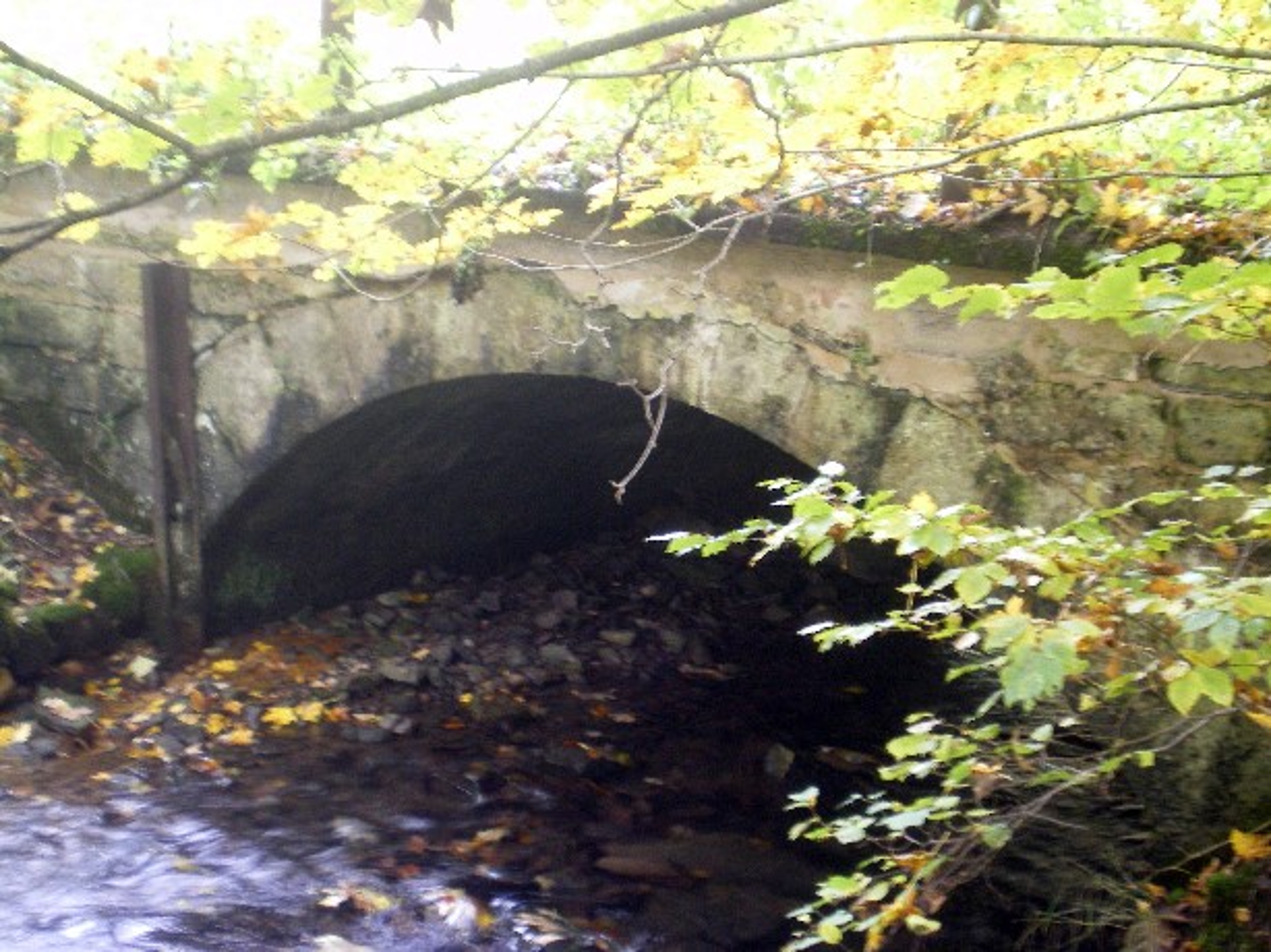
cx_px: 636
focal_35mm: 50
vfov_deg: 29.1
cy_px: 476
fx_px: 1835
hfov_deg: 38.2
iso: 400
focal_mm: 8.4
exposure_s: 1/6
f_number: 3.7
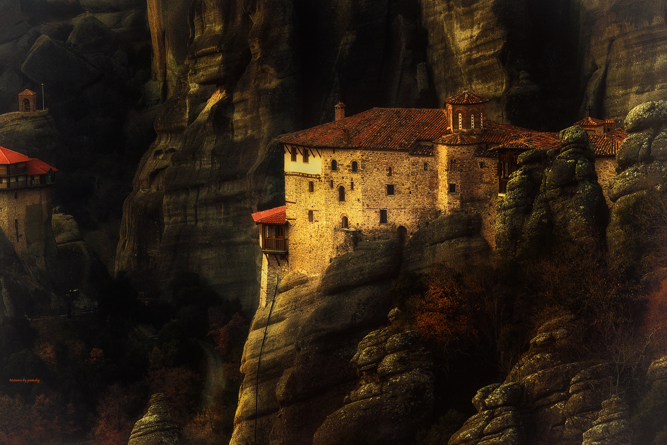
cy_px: 222
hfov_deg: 6.9
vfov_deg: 4.6
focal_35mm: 300
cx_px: 334
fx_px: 5558
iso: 3200
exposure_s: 1/320
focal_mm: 300
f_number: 4
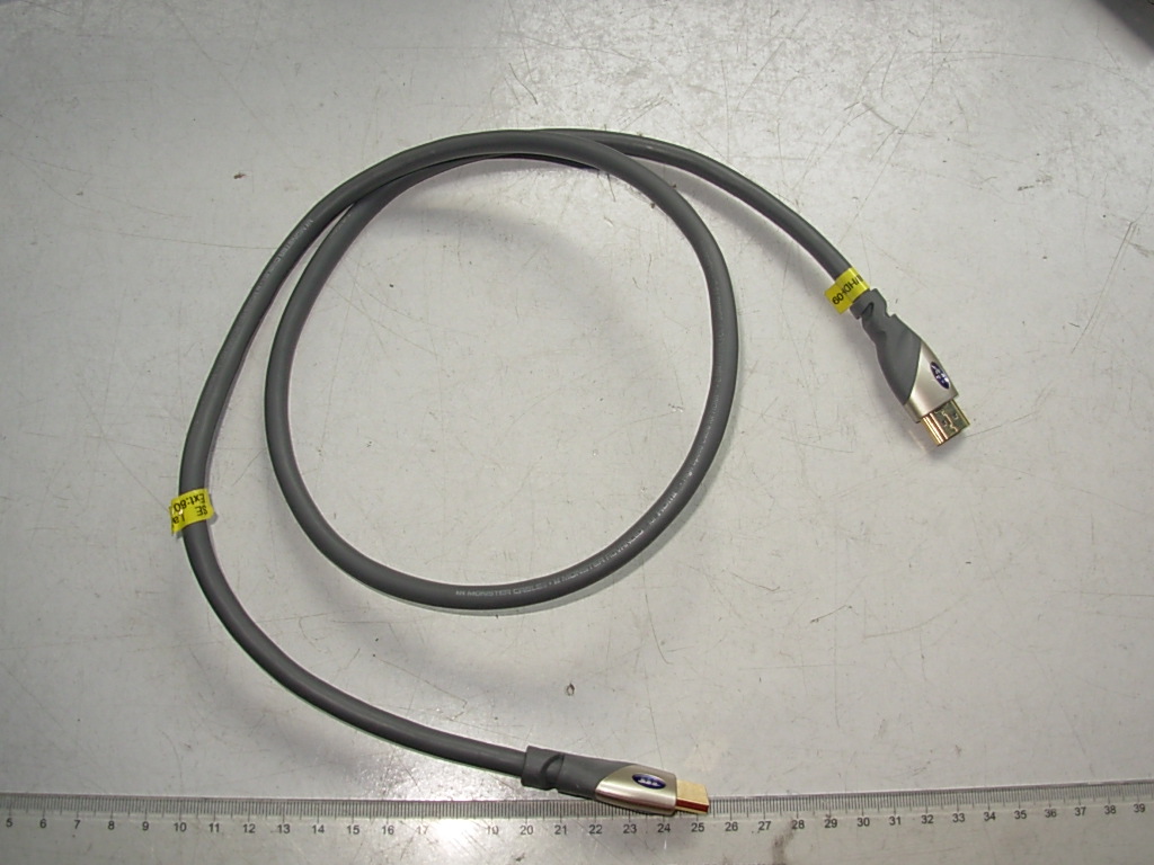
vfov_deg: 37.7
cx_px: 577
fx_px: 1267
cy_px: 432
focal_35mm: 38
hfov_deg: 49.0
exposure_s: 1/144
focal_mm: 6.3
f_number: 2.9
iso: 50
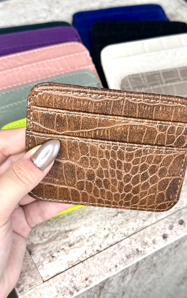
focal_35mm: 51
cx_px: 98
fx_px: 416
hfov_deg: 25.3
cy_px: 149
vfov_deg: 39.6
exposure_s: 1/50
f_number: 1.78
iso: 160
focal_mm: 6.86
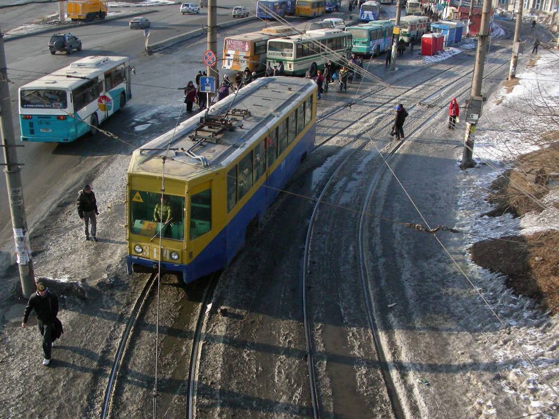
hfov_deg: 49.0
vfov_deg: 37.7
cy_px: 210
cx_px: 280
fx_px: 614
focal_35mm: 38
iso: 200
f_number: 5.6
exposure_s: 1/412
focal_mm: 6.3
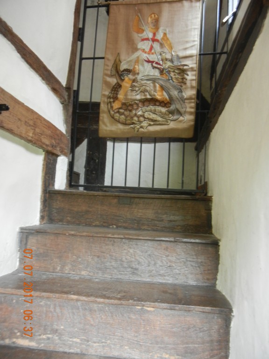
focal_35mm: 30
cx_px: 134
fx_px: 311
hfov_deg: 46.8
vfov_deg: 60.0
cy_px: 180
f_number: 3.5
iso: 400
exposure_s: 1/7.1
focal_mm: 5.4
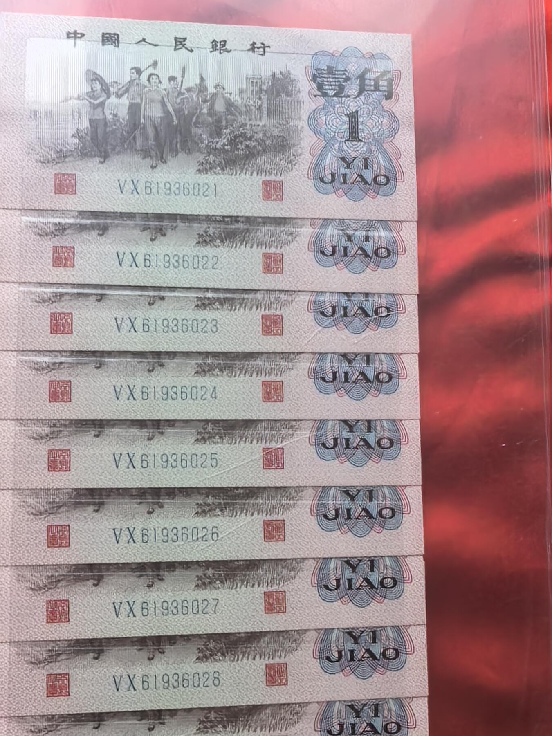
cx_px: 276
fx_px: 1021
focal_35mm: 48
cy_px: 368
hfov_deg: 30.3
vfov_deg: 39.7
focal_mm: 1.95
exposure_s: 1/100
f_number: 2.2
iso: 320
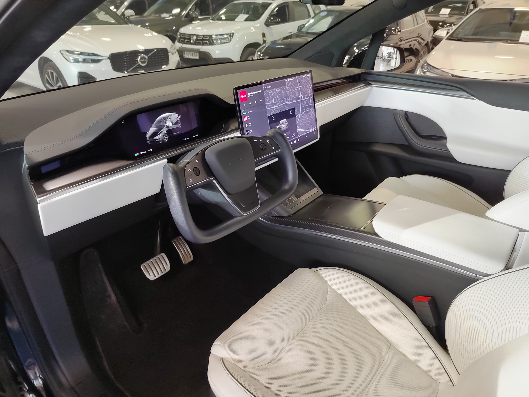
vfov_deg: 51.4
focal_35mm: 27
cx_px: 264
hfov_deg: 65.3
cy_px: 198
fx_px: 413
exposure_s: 1/100
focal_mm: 5.52
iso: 978
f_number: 1.9
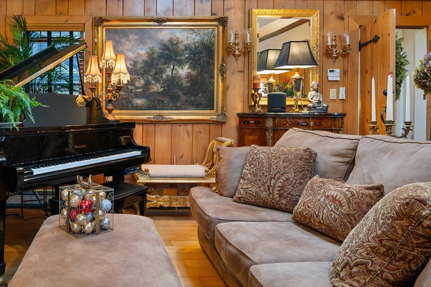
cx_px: 103
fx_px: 335
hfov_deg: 61.5
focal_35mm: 28
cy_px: 112
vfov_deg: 46.0
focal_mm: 15
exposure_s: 1/1.67
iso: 500
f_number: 8
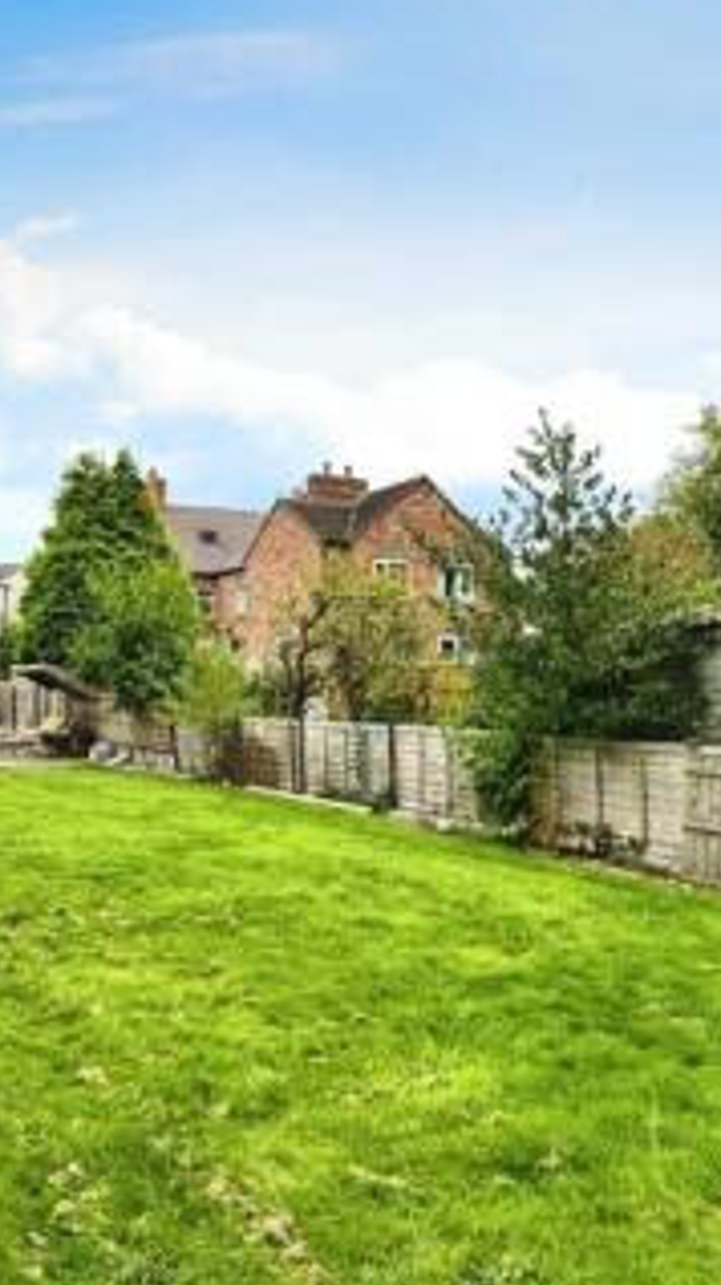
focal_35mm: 28
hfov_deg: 40.4
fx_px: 953
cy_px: 638
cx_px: 190
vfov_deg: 67.9
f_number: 2.2
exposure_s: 1/1034
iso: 50
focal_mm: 2.22
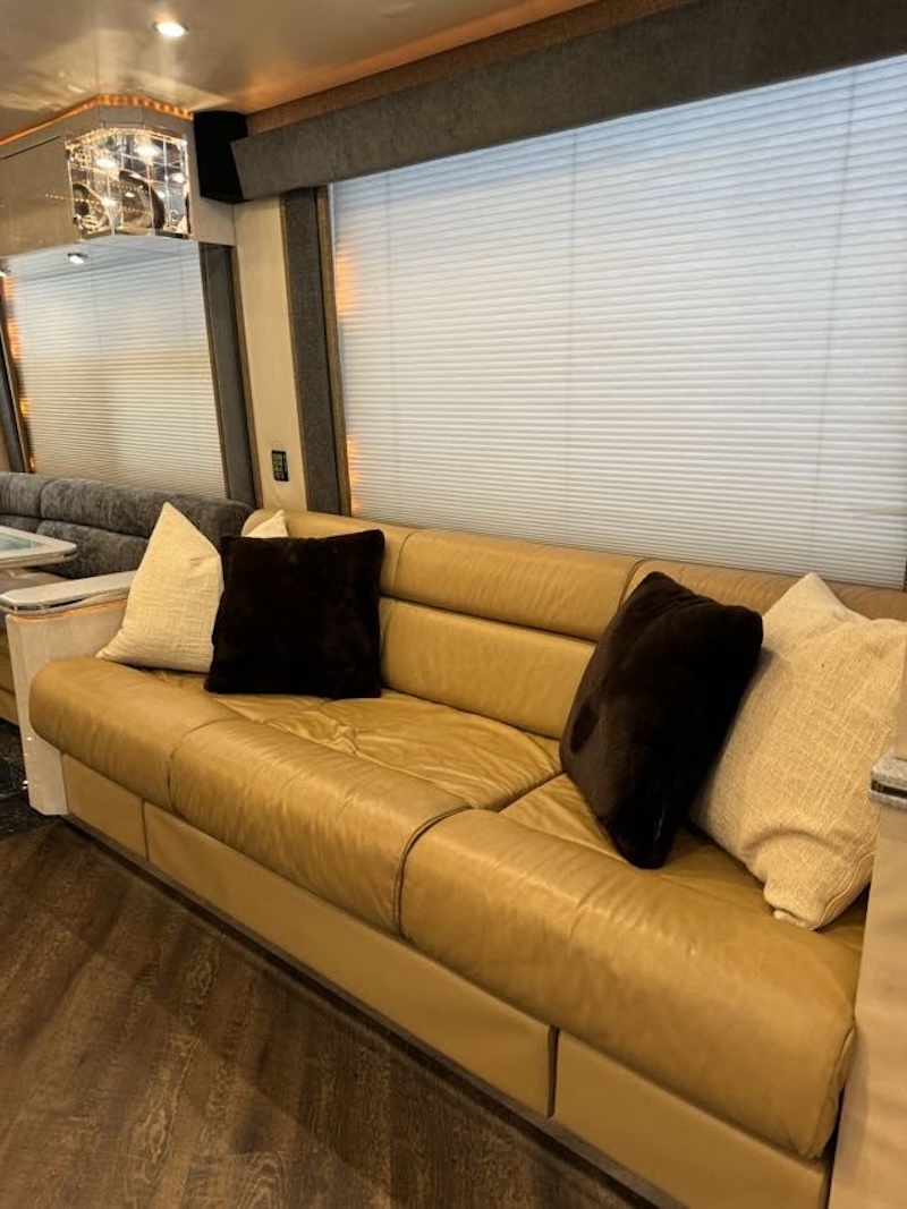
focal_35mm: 24
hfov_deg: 56.8
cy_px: 604
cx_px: 454
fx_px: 839
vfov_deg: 71.6
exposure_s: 1/41
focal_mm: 6.76
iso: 200
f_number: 1.78
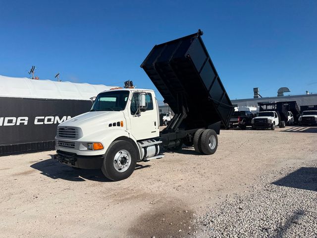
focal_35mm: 24
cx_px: 158
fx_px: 220
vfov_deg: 56.8
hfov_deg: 71.6
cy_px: 119
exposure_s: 1/10309
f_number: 1.78
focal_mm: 6.76
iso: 80
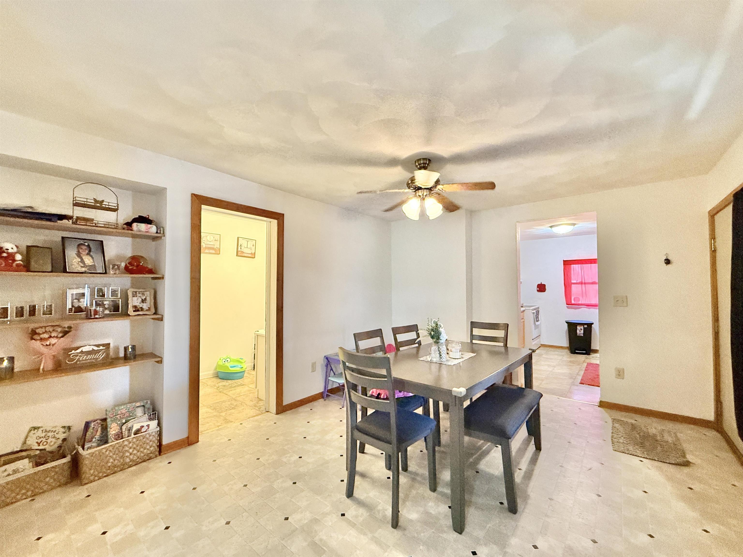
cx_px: 372
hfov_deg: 102.1
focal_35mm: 14
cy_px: 278
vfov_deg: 85.7
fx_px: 300
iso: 500
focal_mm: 2.22
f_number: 2.2
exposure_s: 1/60
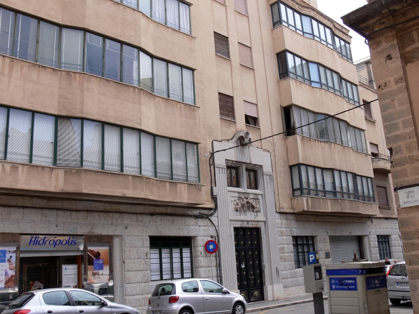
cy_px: 157
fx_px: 424
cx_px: 210
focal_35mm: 35
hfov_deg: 52.6
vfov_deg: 40.7
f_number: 5.6
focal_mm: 7.4
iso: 80
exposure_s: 1/160
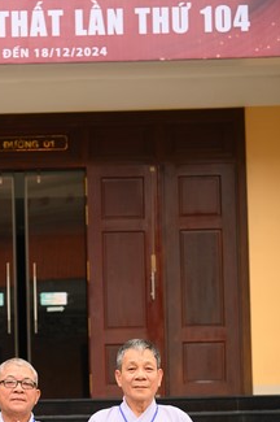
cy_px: 377
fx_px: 1450
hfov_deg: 11.0
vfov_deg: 16.3
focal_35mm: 124
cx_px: 14
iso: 320
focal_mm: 62
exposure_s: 1/160
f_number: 4
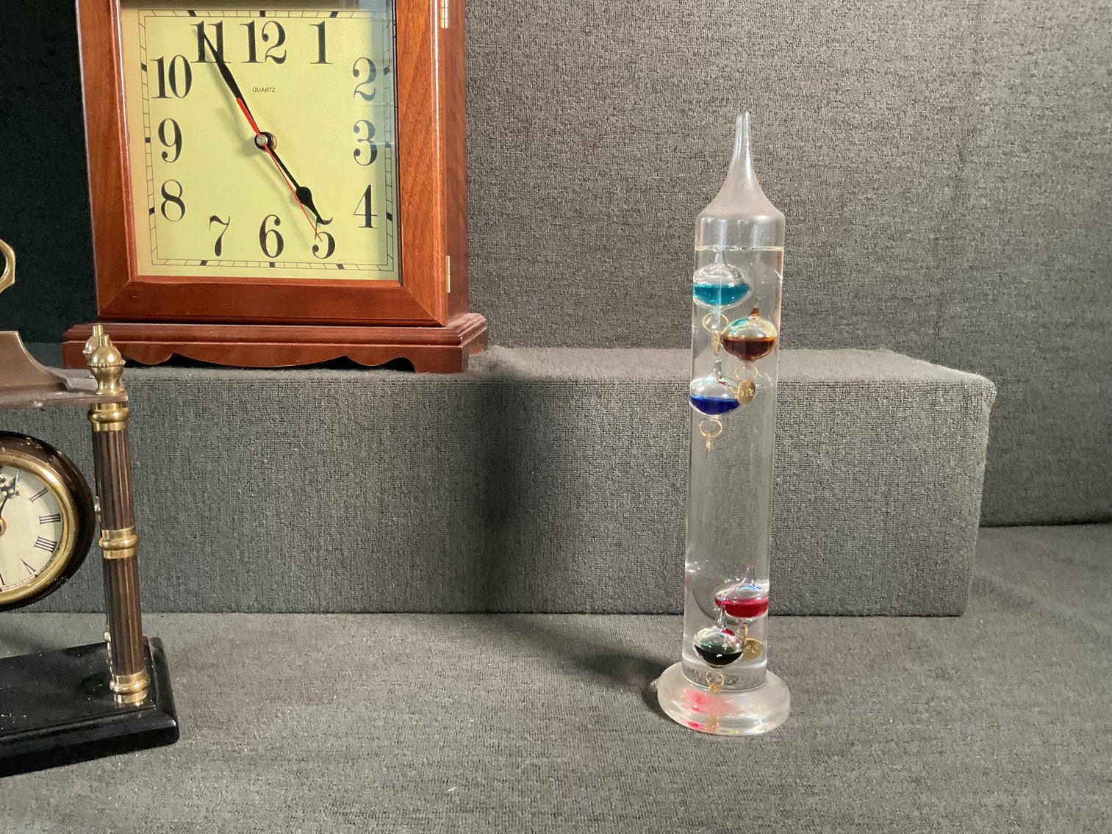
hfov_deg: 61.7
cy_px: 417
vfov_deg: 48.2
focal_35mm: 29
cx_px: 556
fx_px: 932
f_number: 1.8
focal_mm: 3
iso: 200
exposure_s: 1/60
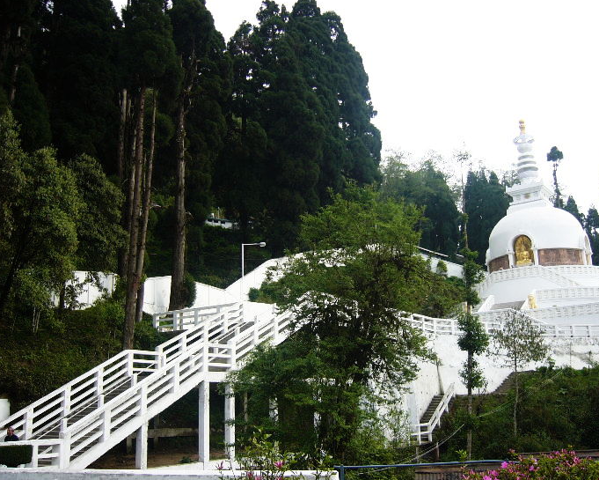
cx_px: 303
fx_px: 656
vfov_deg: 40.1
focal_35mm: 37
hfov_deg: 49.1
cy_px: 238
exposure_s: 1/320
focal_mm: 5.8
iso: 50
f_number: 2.8
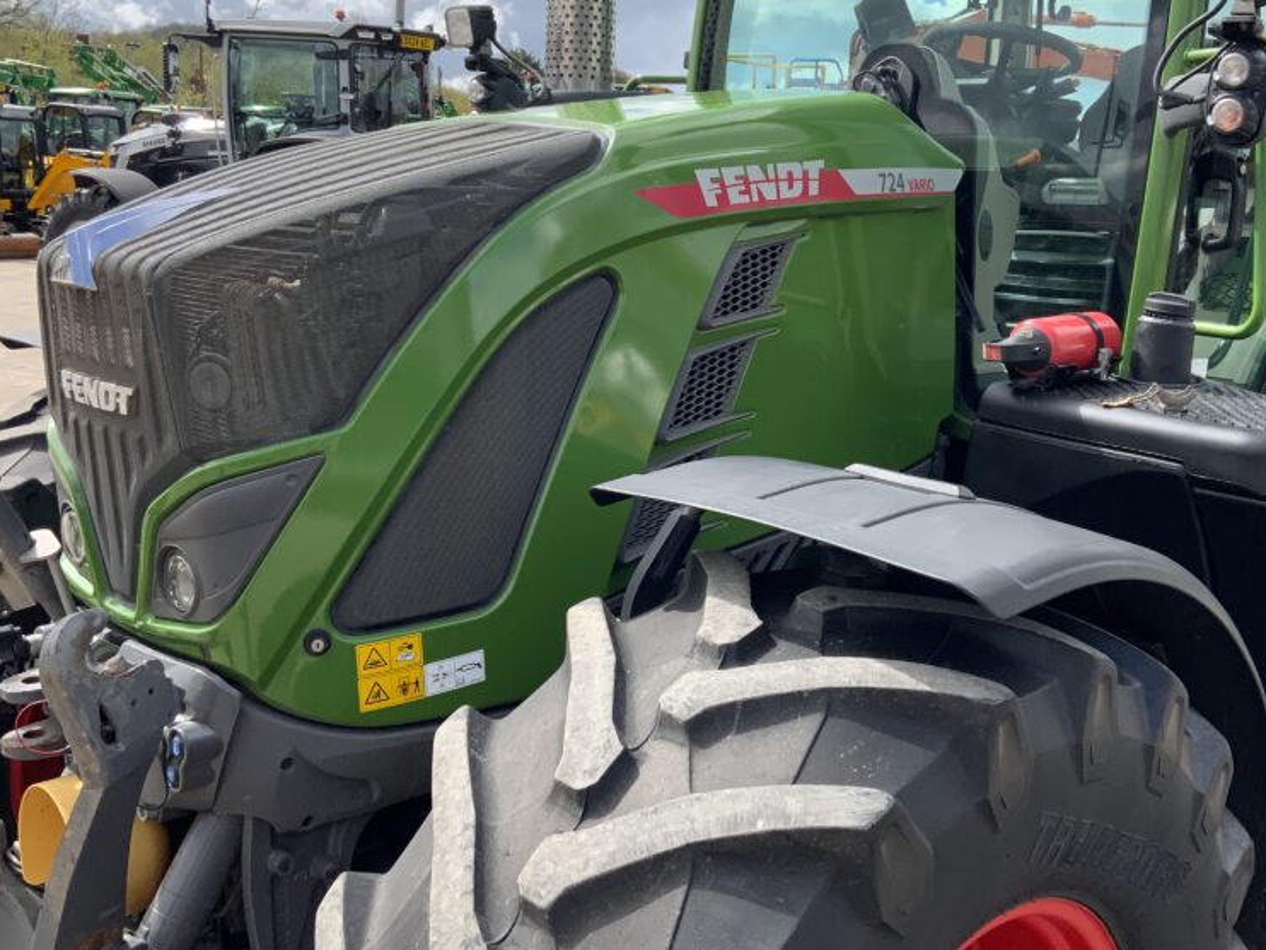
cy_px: 368
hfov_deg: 46.7
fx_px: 1463
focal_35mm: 40
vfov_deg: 35.8
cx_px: 706
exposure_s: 1/1035
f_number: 1.8
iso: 16
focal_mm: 3
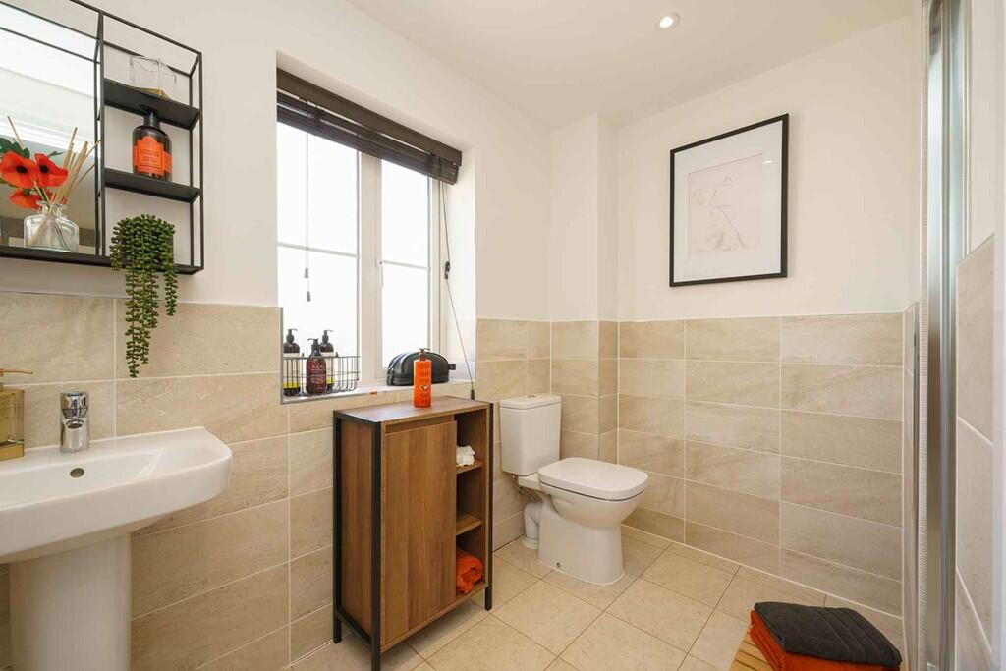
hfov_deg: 104.2
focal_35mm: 14
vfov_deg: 81.2
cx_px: 503
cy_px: 336
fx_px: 391
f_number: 11
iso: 100
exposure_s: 1/4
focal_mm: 14
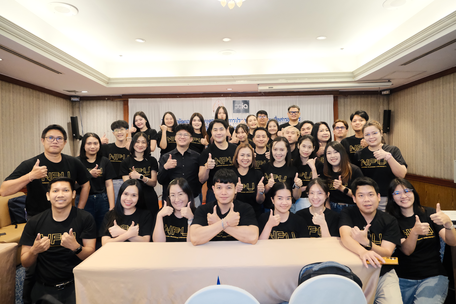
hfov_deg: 76.1
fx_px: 291
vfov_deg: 55.1
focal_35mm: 23
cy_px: 152
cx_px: 228
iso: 6400
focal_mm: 15
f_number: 3.5
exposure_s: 1/100
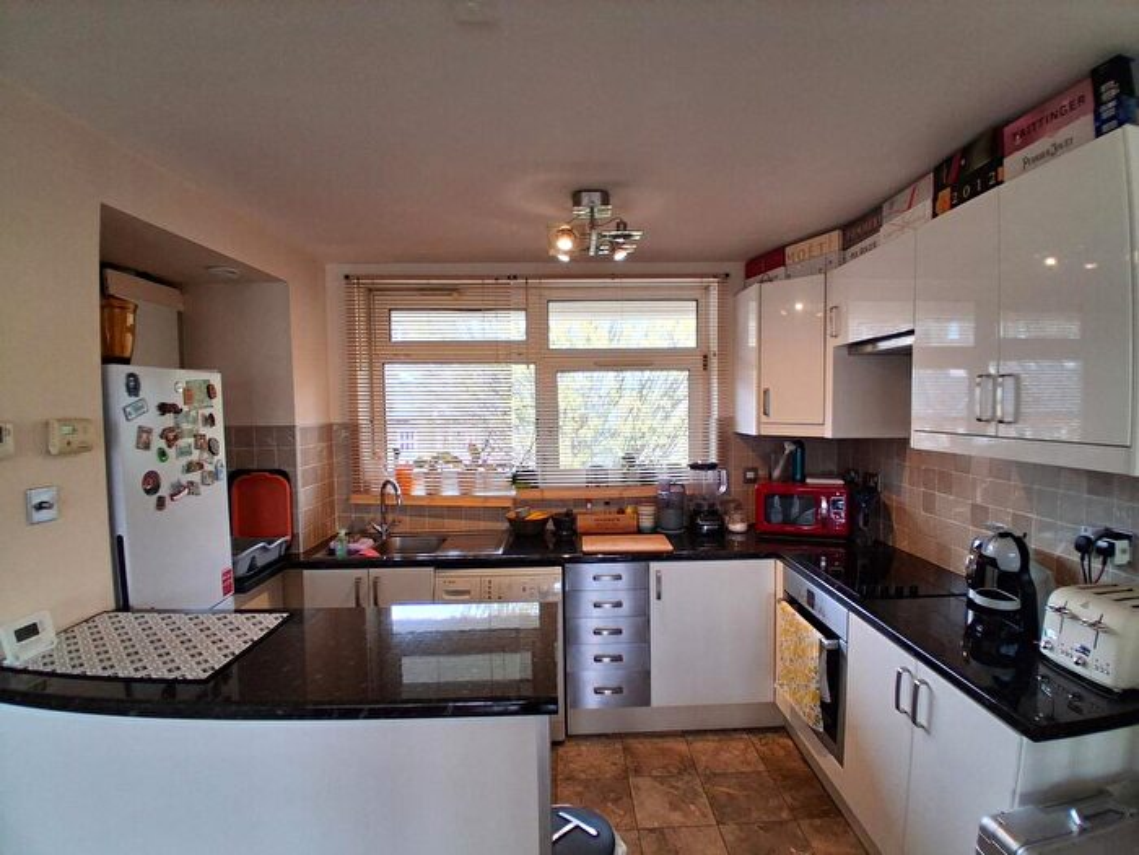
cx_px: 570
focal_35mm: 17
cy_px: 428
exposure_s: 1/120
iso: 160
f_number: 2.2
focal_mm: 1.4
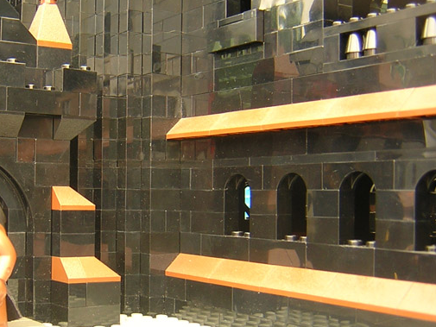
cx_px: 113
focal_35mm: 57
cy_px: 173
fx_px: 718
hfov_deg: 33.2
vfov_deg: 25.7
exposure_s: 1/39.6
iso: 100
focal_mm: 4.7
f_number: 2.6
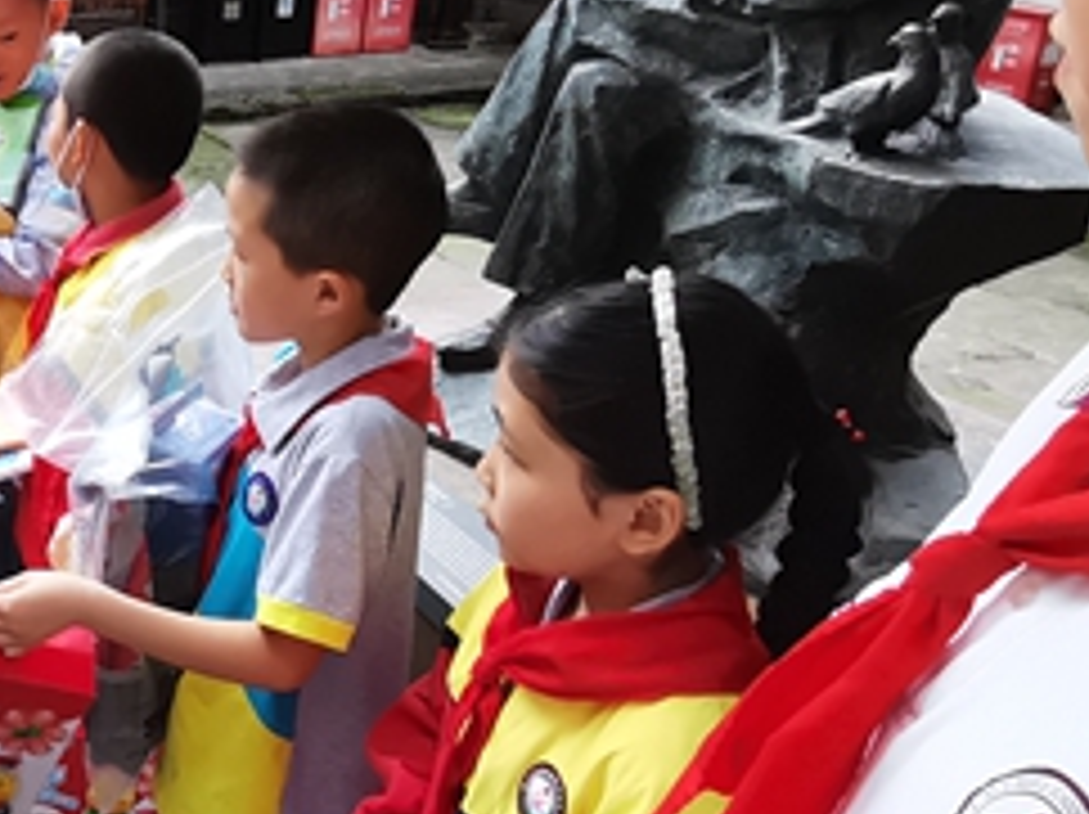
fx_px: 1414
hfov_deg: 37.3
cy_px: 432
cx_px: -22
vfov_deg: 32.1
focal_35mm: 45
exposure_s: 1/90
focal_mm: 1.78
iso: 100
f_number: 2.4
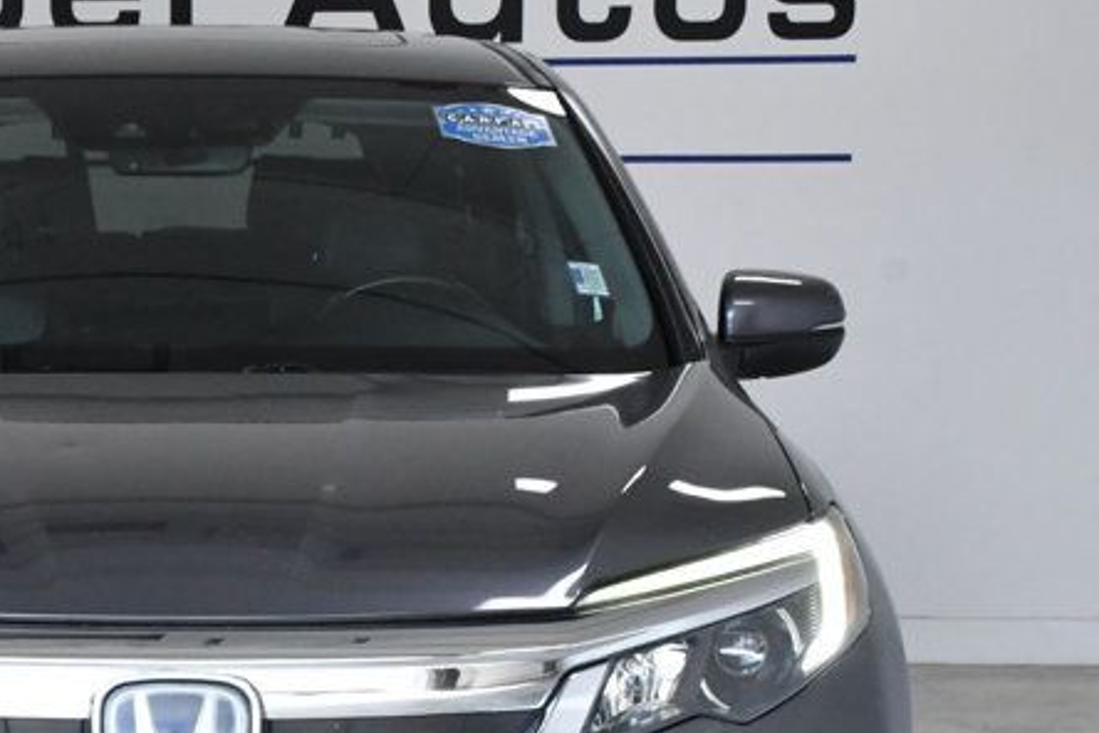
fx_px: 2747
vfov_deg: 15.1
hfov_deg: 22.2
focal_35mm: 90
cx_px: 149
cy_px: 634
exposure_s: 1/500
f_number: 11
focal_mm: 26
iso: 2500
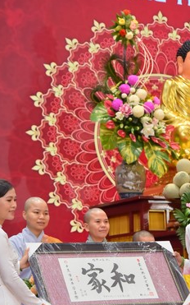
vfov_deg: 16.6
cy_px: 210
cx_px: 104
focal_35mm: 125
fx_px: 1035
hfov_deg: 10.5
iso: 1250
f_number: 5
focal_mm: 70
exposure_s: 1/200
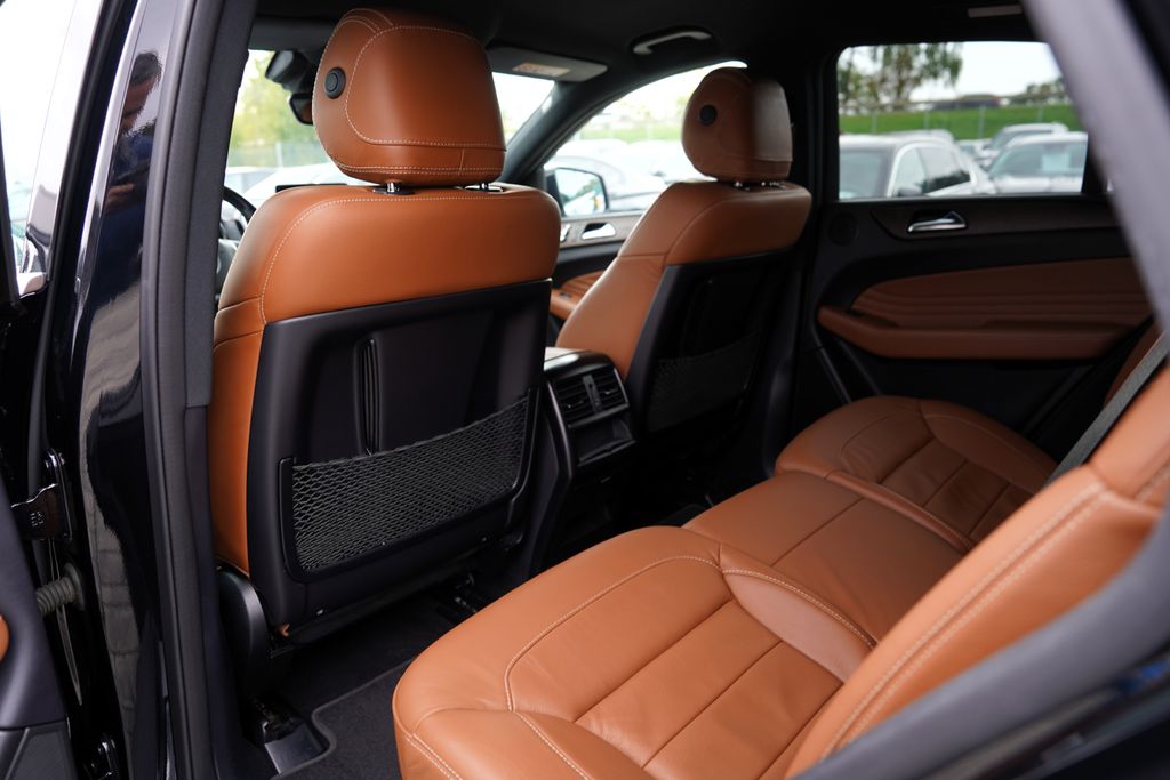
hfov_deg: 73.7
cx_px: 585
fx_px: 780
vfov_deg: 53.1
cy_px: 390
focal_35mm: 24
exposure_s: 1/50
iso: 100
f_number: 3.5
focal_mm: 24
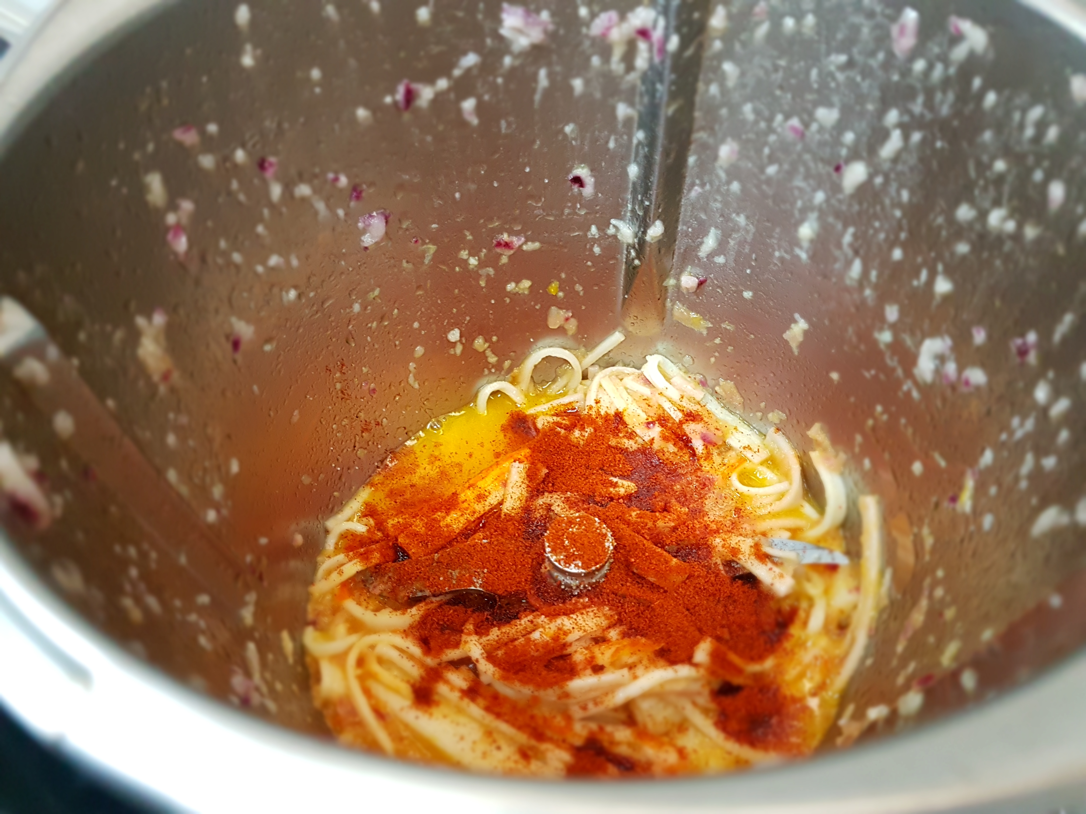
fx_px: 816
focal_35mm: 26
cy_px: 407
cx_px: 543
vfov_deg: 53.1
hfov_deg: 67.3
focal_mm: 4.2
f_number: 1.7
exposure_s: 1/25
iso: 250
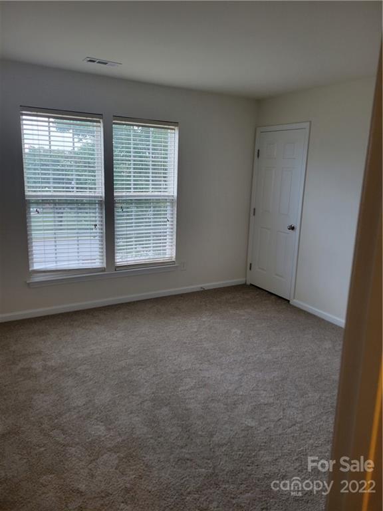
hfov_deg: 53.1
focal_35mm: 26
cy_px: 256
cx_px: 192
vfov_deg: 67.3
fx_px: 384
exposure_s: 1/120
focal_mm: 5.4
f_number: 1.8
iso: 160
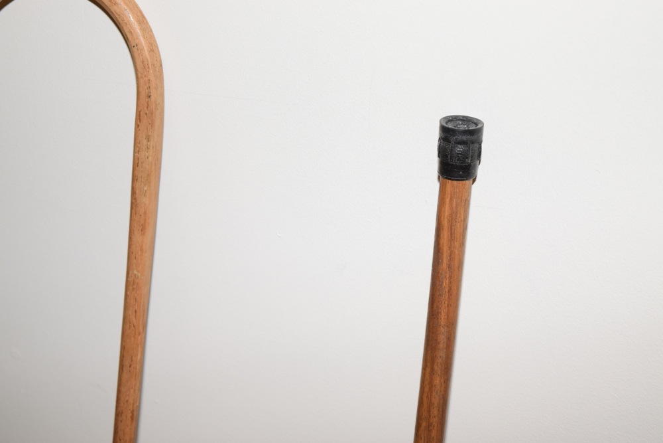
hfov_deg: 24.6
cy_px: 222
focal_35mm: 82
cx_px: 332
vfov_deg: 16.6
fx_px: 1519
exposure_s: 1/60
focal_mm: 55
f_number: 5.6
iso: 1000
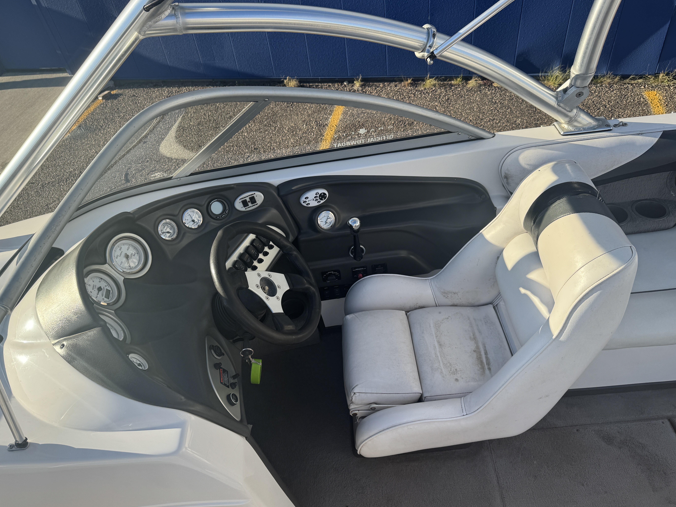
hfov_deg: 69.4
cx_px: 338
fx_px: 488
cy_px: 253
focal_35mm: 25
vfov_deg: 54.9
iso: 80
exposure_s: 1/1923
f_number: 1.78
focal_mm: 6.76
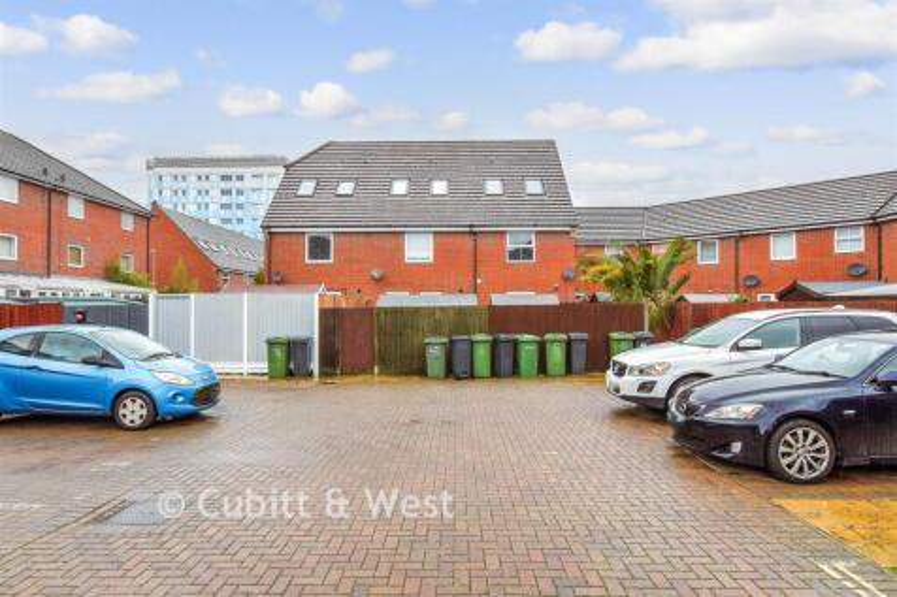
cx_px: 448
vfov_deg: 59.5
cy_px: 298
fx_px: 523
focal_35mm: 21
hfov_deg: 81.2
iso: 400
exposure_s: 1/25
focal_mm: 14
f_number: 7.1
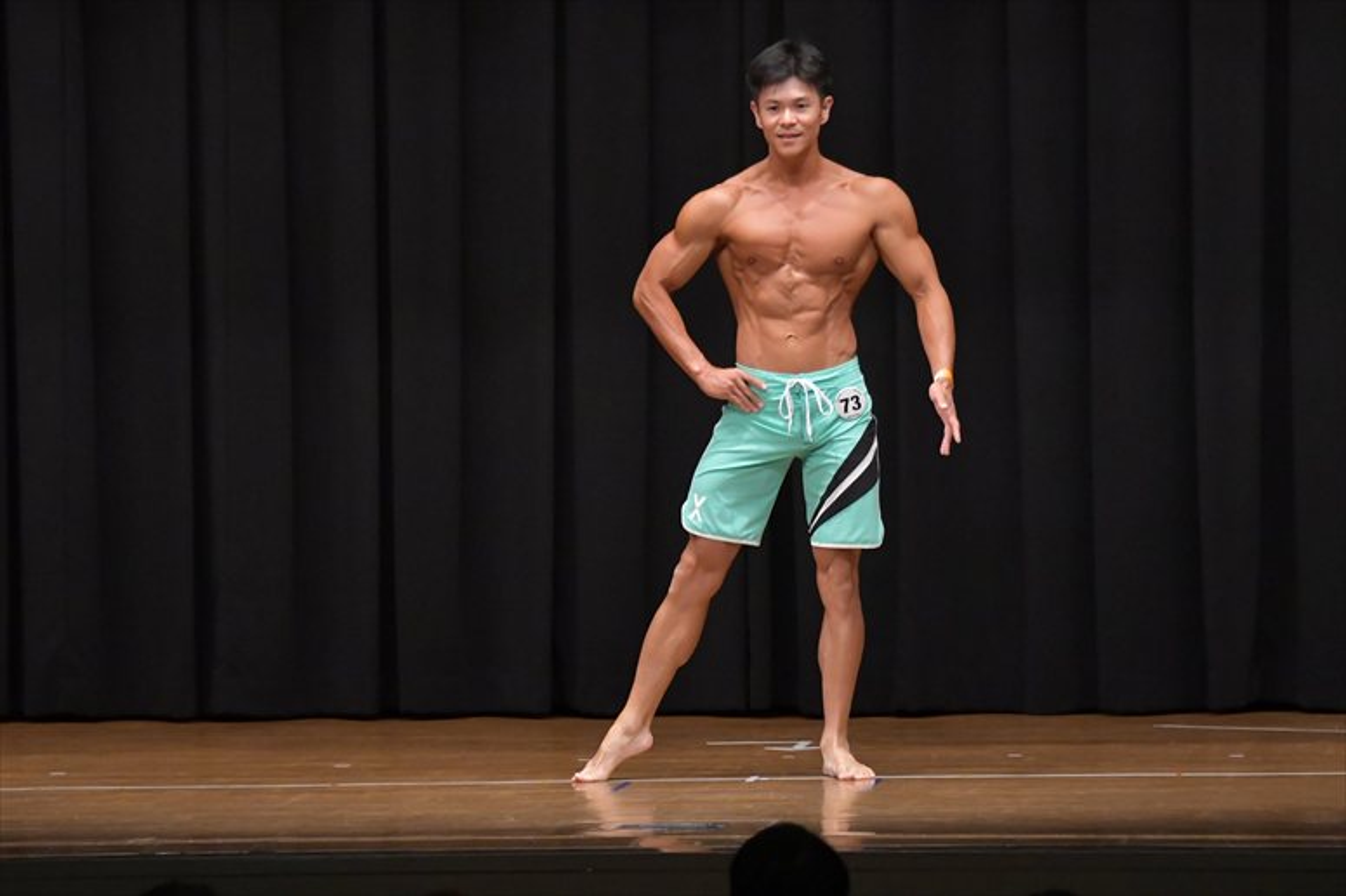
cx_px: 673
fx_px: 8409
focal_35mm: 225
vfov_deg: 6.1
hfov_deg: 9.2
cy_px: 448
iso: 6400
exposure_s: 1/400
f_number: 5.6
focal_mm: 150
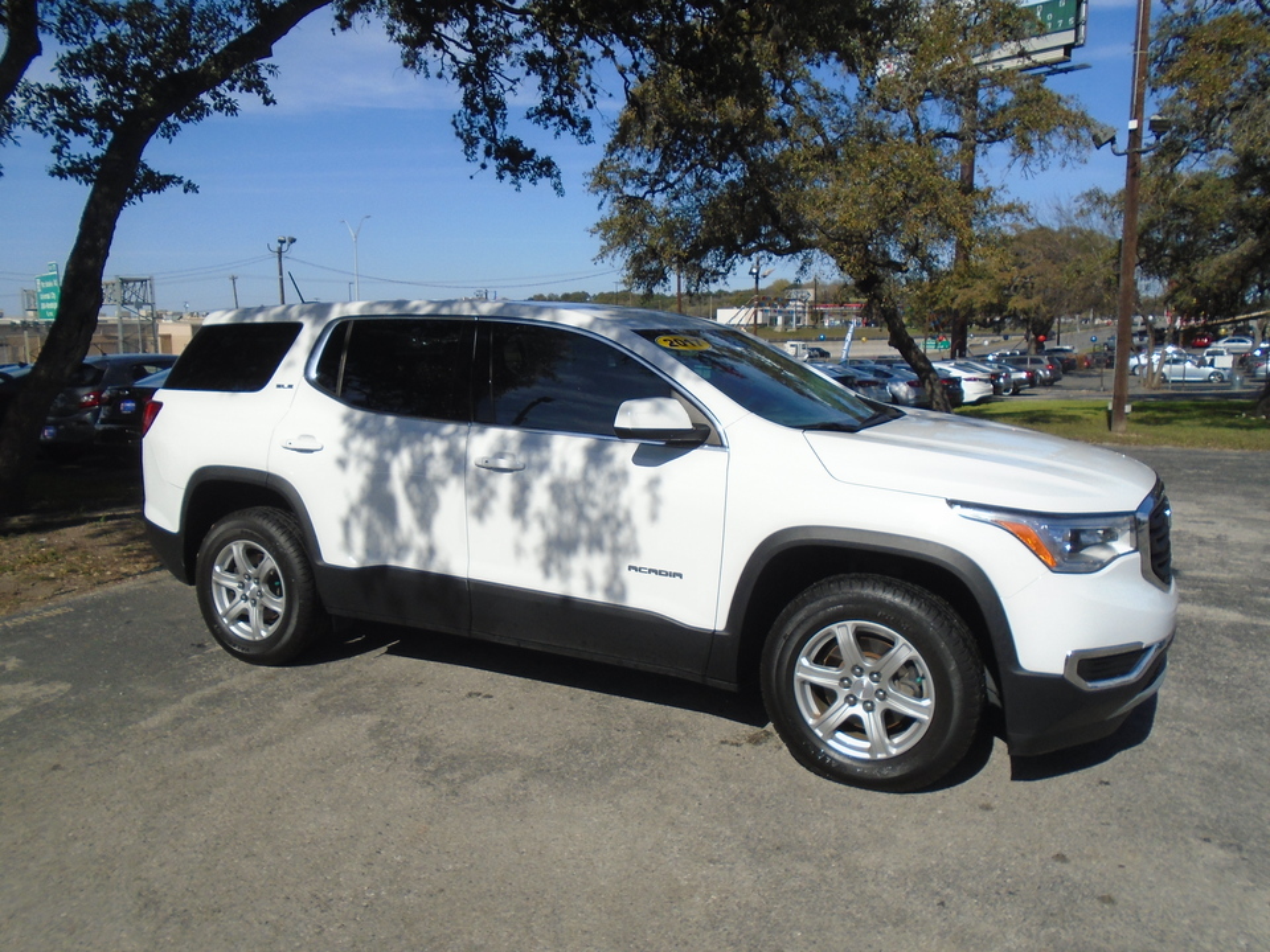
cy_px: 476
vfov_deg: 53.1
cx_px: 635
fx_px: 954
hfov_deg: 67.3
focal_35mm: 26
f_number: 8
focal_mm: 4.6
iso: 100
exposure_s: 1/400
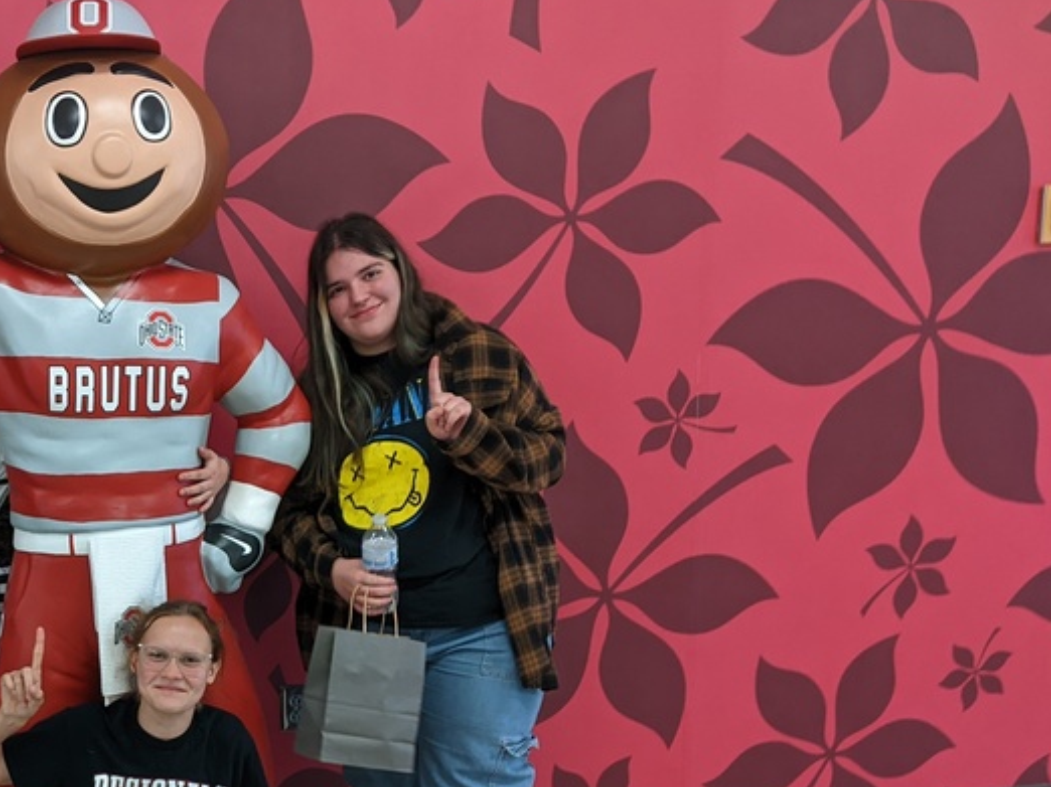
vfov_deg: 26.9
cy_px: 650
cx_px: 54
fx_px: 1608
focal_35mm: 53
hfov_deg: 33.7
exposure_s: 1/24
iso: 105
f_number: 1.8
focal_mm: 4.44
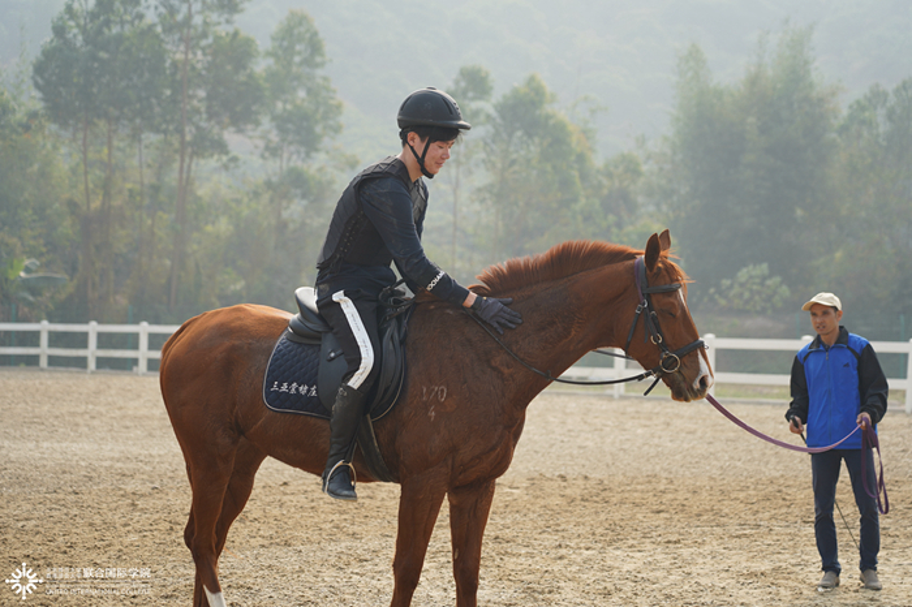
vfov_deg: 13.0
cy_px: 304
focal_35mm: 105
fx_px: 2659
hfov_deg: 19.5
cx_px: 456
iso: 100
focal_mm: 105
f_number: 4
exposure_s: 1/500
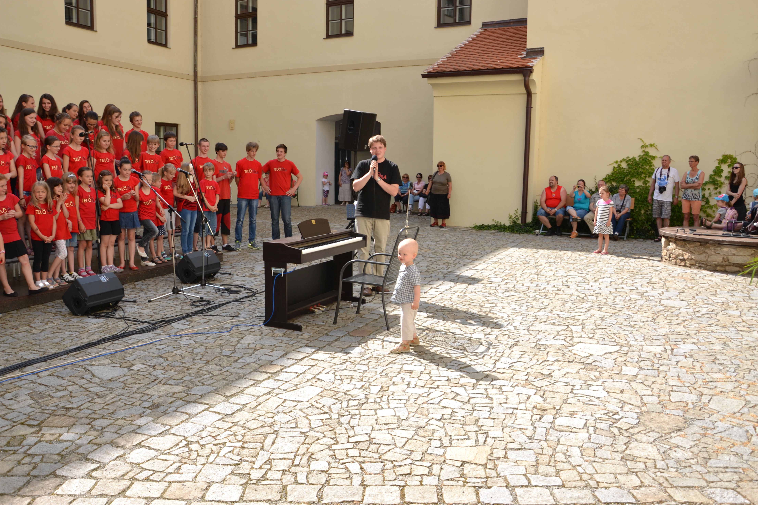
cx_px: 383
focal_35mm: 28
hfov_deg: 65.5
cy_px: 244
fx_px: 590
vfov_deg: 46.4
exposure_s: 1/200
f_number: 6.3
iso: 100
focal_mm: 18
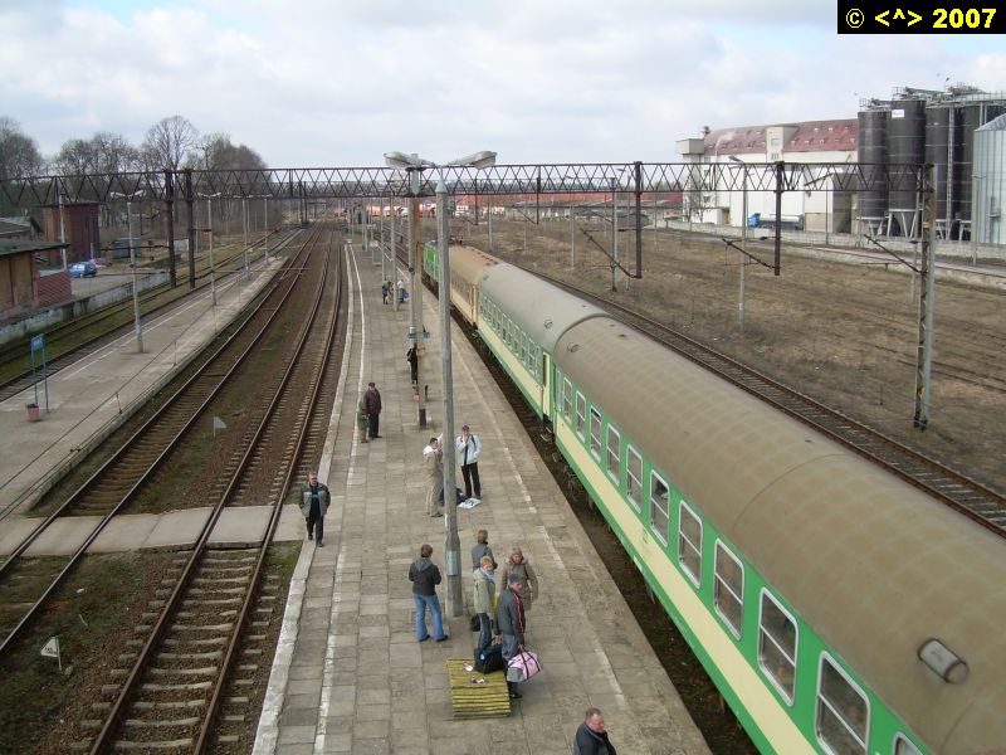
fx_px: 1104
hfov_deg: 49.0
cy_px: 378
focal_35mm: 38
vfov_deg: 37.7
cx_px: 503
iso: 50
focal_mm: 6.3
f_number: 4.6
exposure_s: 1/210
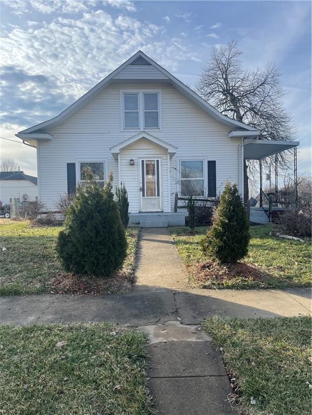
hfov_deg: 53.1
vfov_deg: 67.3
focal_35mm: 26
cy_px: 208
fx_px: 312
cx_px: 156
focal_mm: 4.2
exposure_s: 1/1642
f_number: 1.6
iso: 32
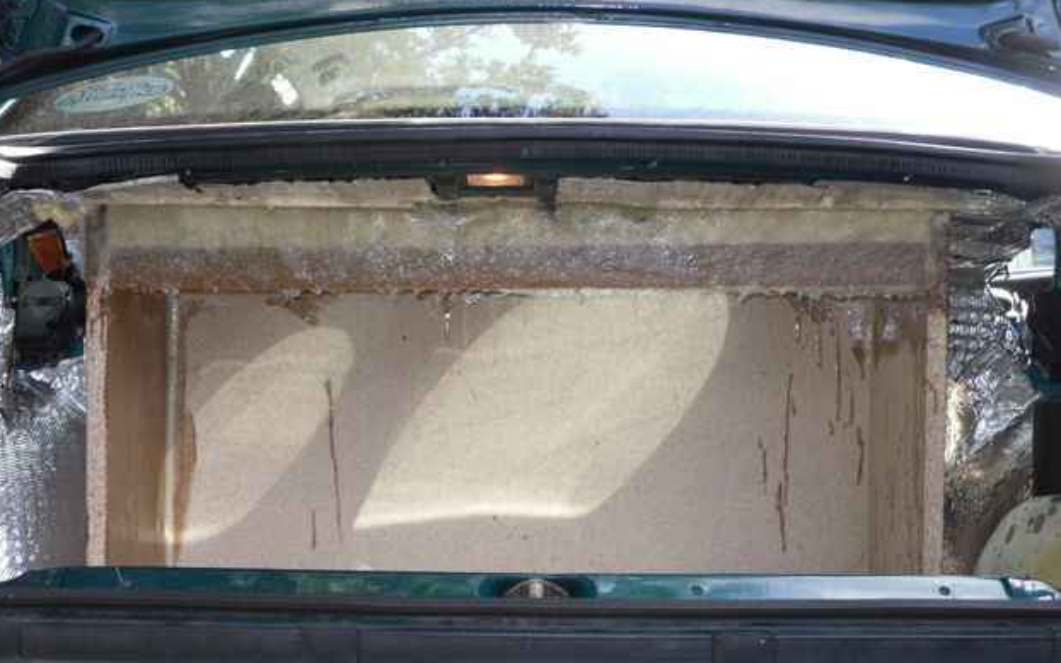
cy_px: 363
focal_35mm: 60
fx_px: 1735
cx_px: 520
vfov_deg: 21.6
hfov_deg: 34.0
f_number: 4
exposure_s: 1/53
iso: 80
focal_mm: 9.83
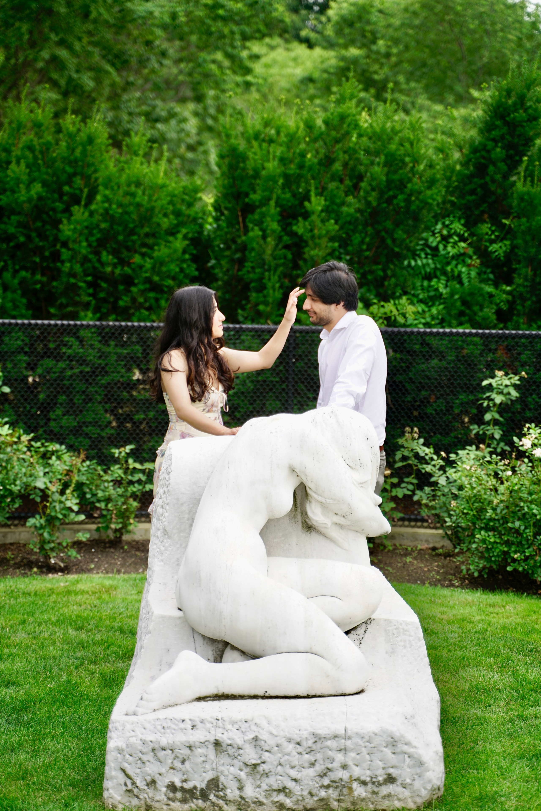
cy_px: 406
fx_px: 1690
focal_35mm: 75
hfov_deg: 18.2
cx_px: 270
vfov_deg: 27.0
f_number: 2.8
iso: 100
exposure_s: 1/400
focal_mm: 75
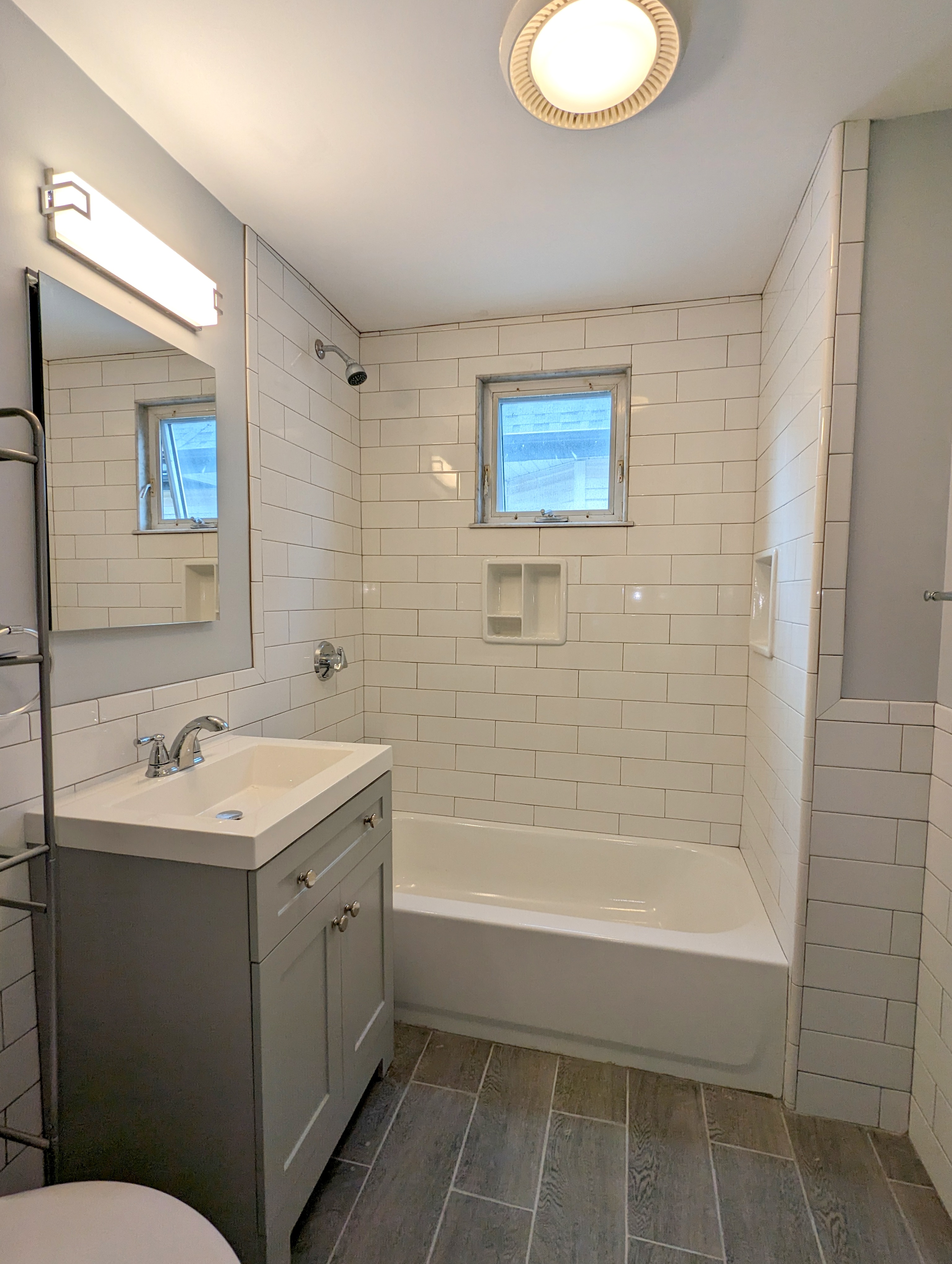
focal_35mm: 16
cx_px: 476
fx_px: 585
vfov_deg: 94.4
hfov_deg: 78.2
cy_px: 632
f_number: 2.2
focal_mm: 2.35
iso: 56
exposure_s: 1/120
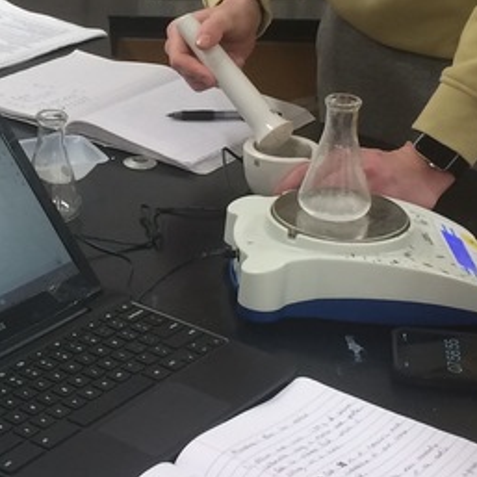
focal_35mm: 102
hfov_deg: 16.8
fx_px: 1590
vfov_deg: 16.9
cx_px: 56
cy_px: 97
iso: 50
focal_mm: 4.15
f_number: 2.2
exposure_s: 1/30
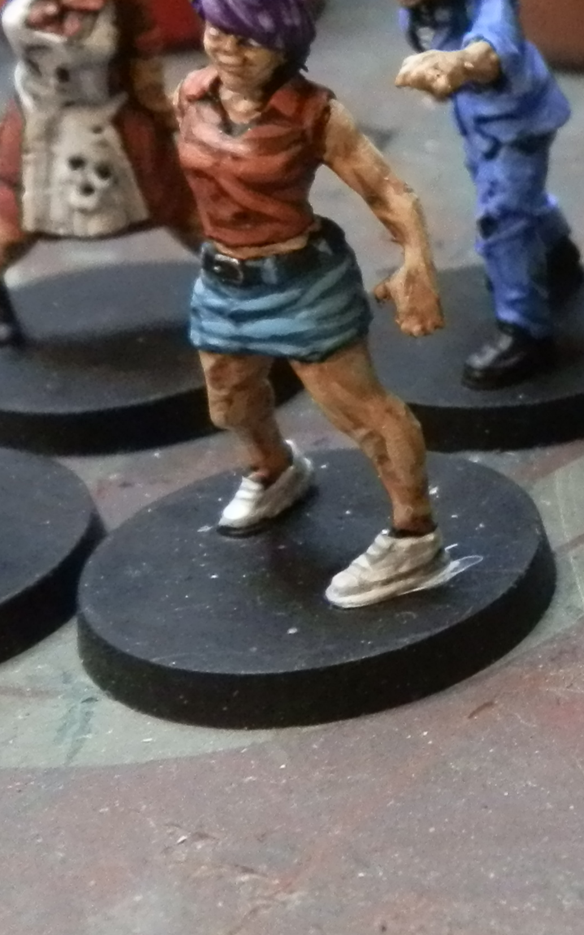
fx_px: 1961
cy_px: 361
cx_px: 998
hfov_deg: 15.0
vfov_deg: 26.7
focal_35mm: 77
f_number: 3.1
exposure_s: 1/100
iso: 400
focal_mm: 5
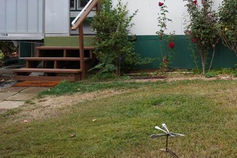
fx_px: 415
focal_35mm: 63
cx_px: 284
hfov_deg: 28.0
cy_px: 17
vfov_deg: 21.1
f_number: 4
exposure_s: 1/160
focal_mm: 16
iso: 100
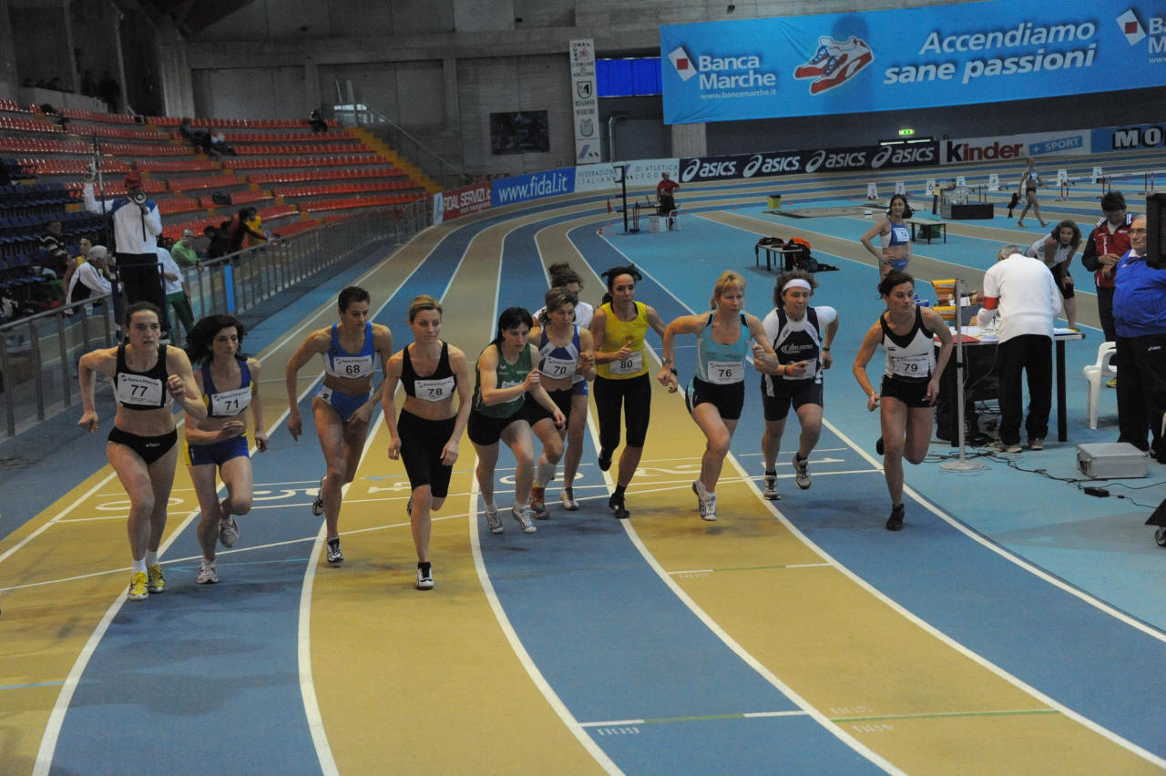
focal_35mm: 62
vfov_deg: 21.9
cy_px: 388
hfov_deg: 32.4
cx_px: 583
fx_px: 2007
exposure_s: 1/500
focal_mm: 62
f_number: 6.3
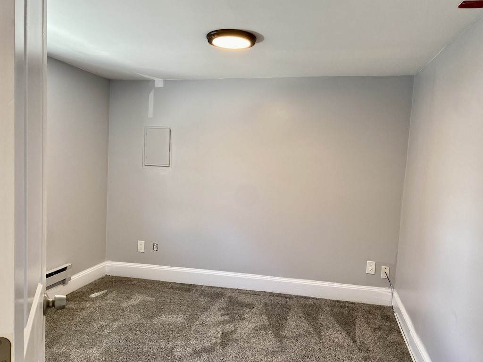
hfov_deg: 67.3
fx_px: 363
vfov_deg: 53.1
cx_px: 242
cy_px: 181
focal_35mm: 26
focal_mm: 4.25
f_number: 1.8
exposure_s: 1/61
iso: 64
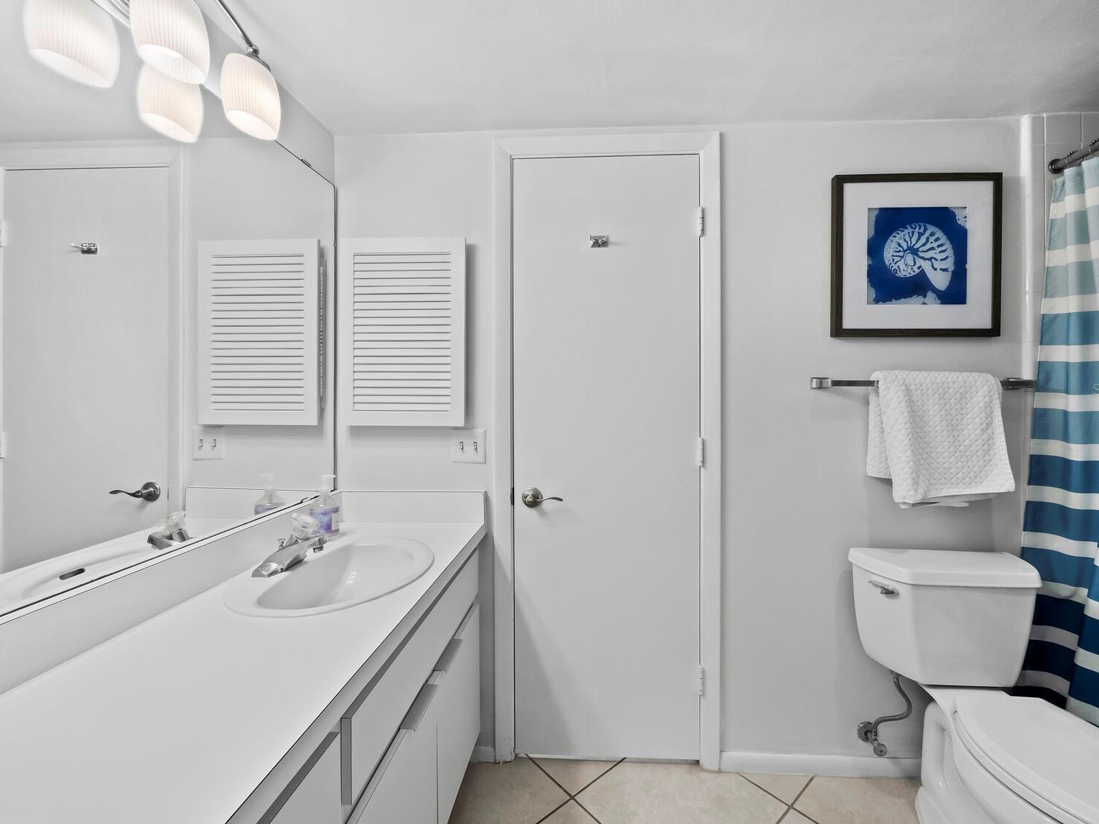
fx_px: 476
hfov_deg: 98.1
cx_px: 574
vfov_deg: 81.7
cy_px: 389
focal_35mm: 15
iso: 320
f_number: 11
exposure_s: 1/3
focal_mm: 7
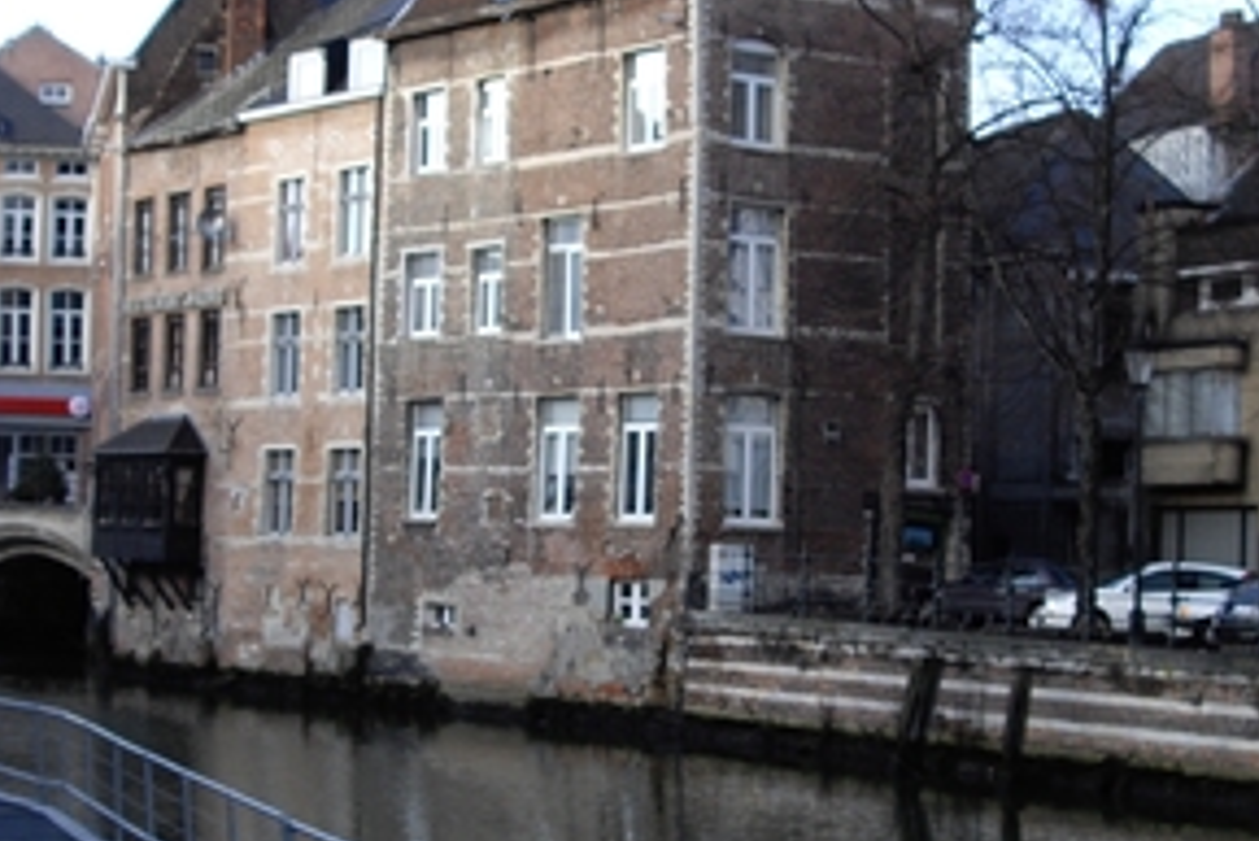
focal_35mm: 82
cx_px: 684
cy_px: 479
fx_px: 2869
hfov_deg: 24.7
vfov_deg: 16.7
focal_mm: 7.9
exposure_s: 1/125
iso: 64
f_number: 2.8
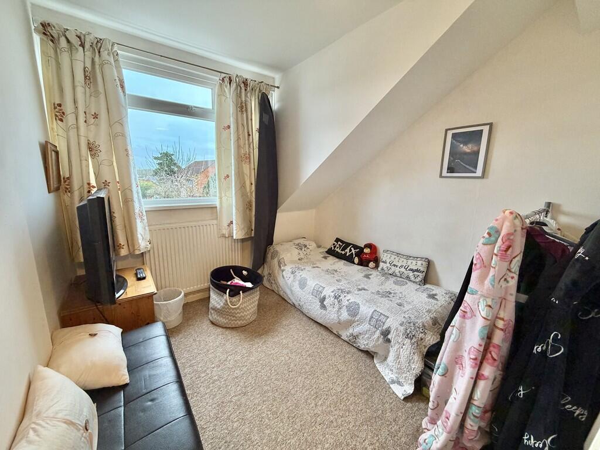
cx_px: 300
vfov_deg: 85.7
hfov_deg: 102.1
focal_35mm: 14
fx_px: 243
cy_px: 225
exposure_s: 1/50
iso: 250
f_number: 2.2
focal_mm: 2.22
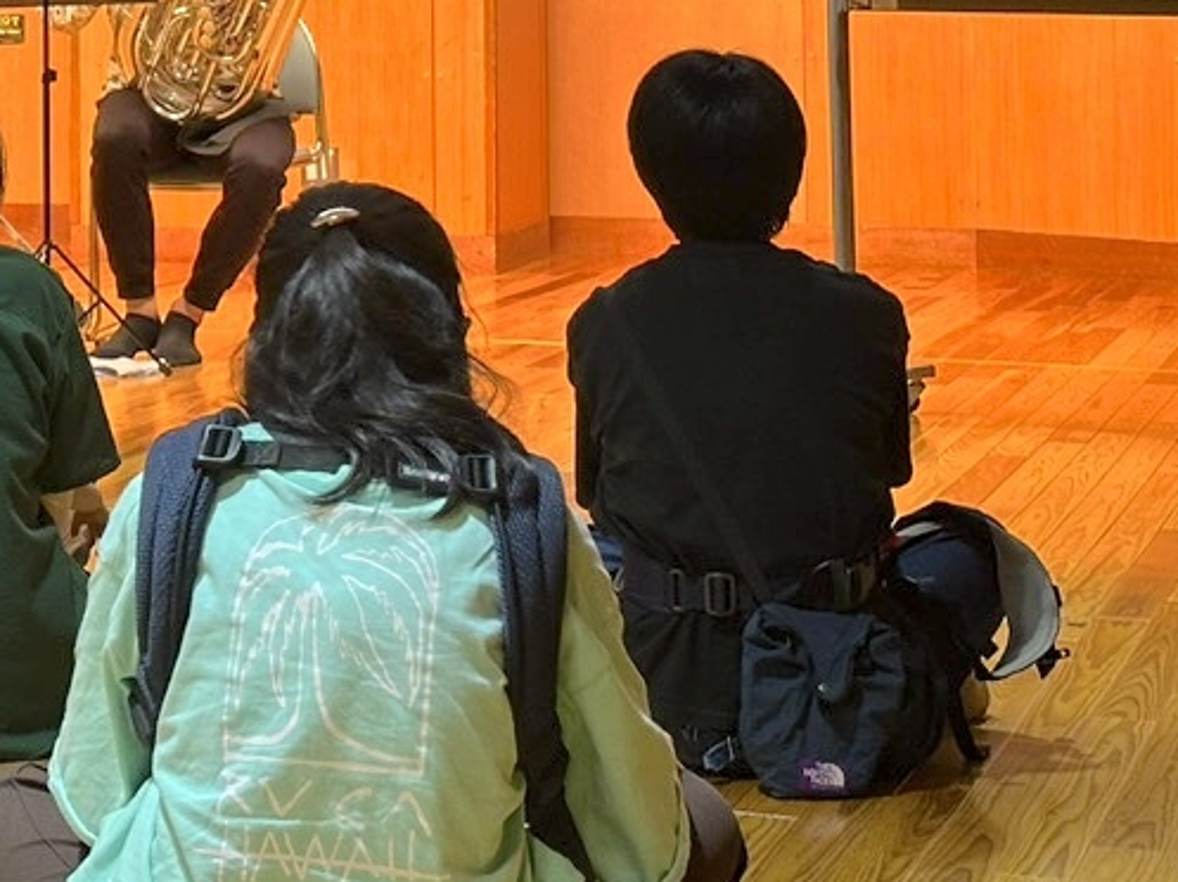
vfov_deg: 12.5
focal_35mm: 116
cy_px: -142
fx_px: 3945
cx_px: -57
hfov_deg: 16.6
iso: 80
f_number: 1.78
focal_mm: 6.86
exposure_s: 1/60
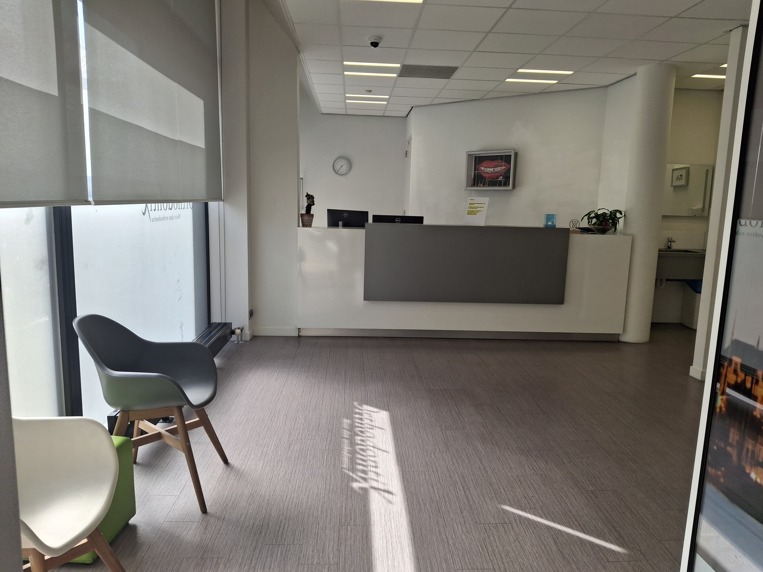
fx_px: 551
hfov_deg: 69.4
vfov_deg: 54.9
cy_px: 286
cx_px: 382
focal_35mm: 25
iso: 25
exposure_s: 1/287
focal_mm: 4.69
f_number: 1.8
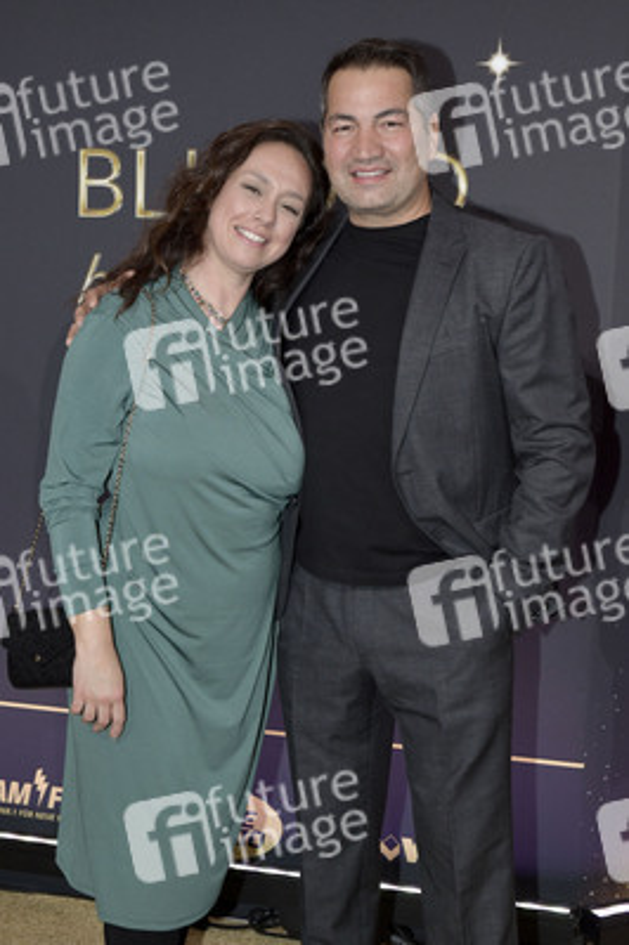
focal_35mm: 48
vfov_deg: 41.1
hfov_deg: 28.0
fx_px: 1260
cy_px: 472
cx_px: 314
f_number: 6.3
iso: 1250
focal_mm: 48
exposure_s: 1/250
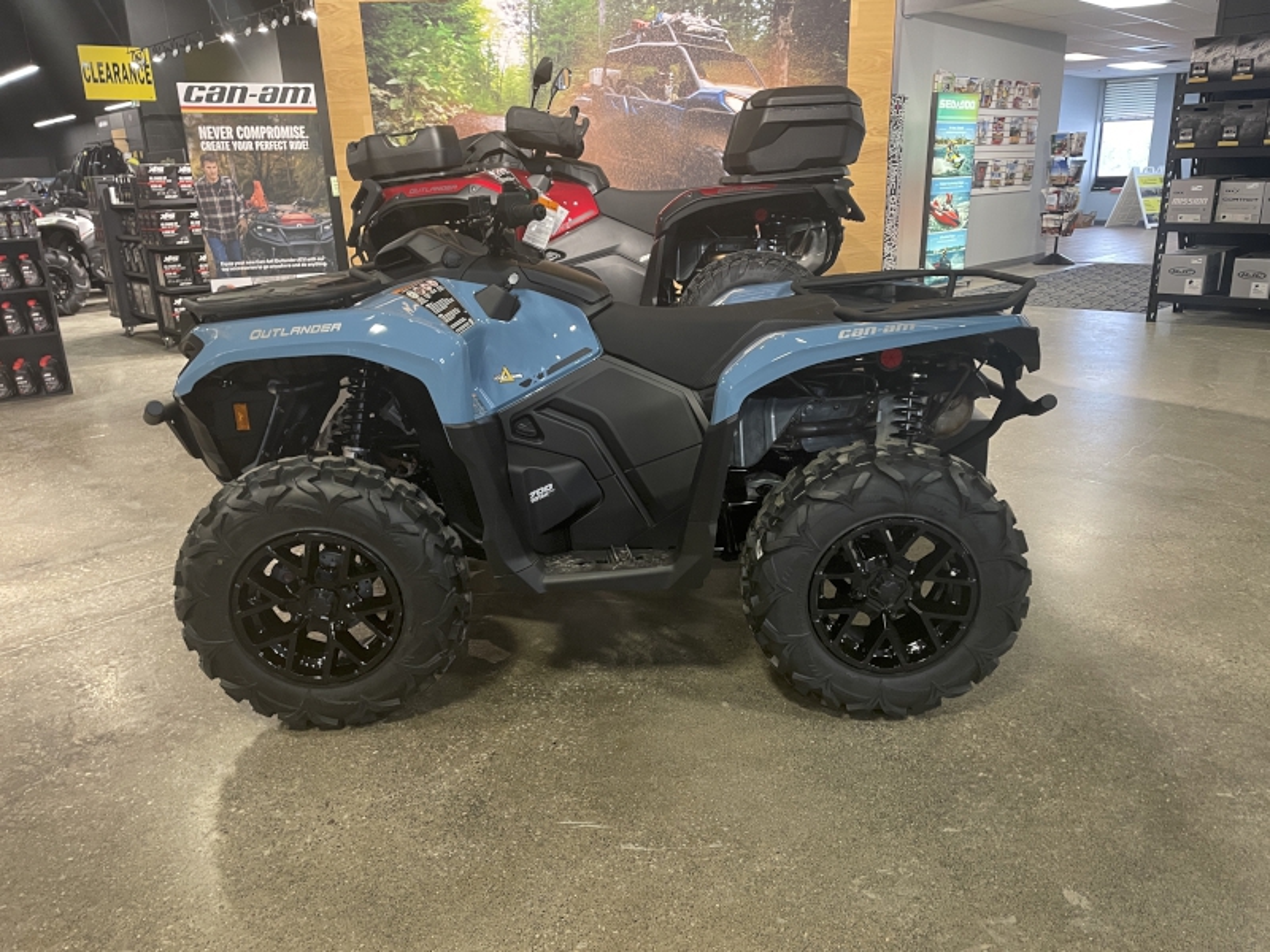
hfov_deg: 67.3
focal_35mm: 26
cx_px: 635
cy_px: 476
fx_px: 954
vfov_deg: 53.1
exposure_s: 1/60
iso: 320
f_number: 1.6
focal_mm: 4.2
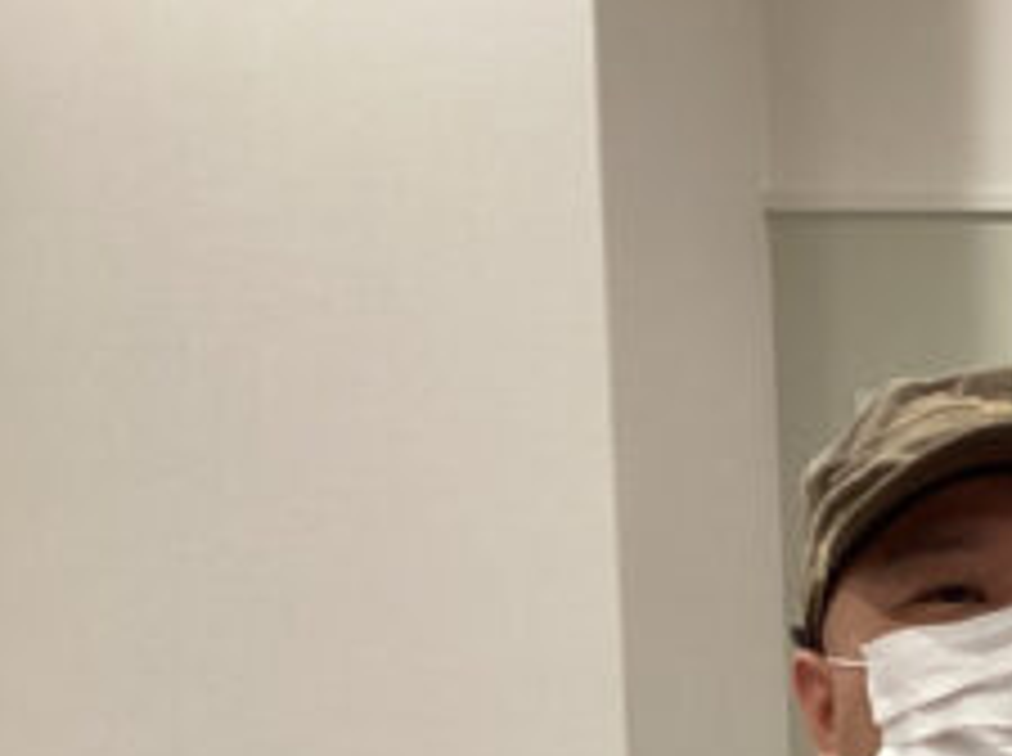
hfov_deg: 16.2
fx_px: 3094
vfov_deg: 13.3
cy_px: 1071
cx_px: 1718
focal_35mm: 106
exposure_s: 1/60
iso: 125
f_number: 2.4
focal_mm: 3.3
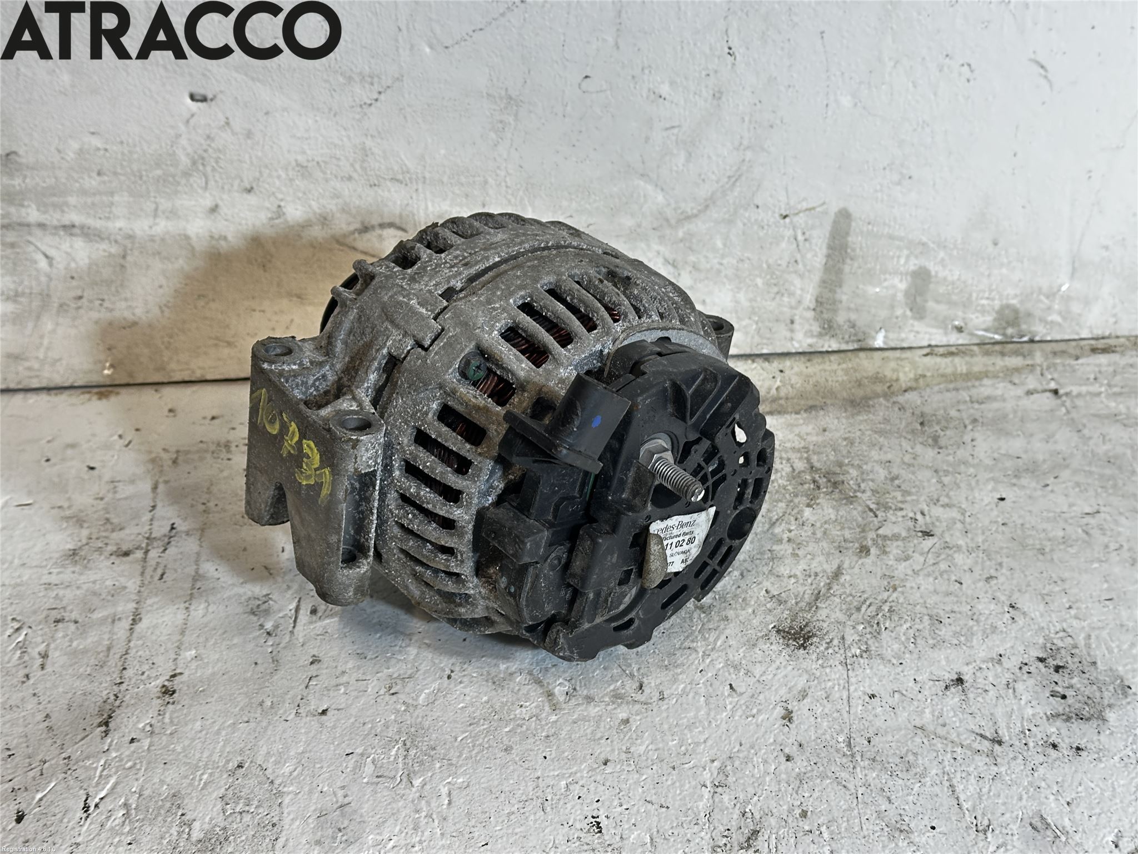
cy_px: 427
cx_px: 569
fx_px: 1578
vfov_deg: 30.3
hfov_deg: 39.7
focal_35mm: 48
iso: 160
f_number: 1.78
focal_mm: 6.86
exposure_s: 1/50
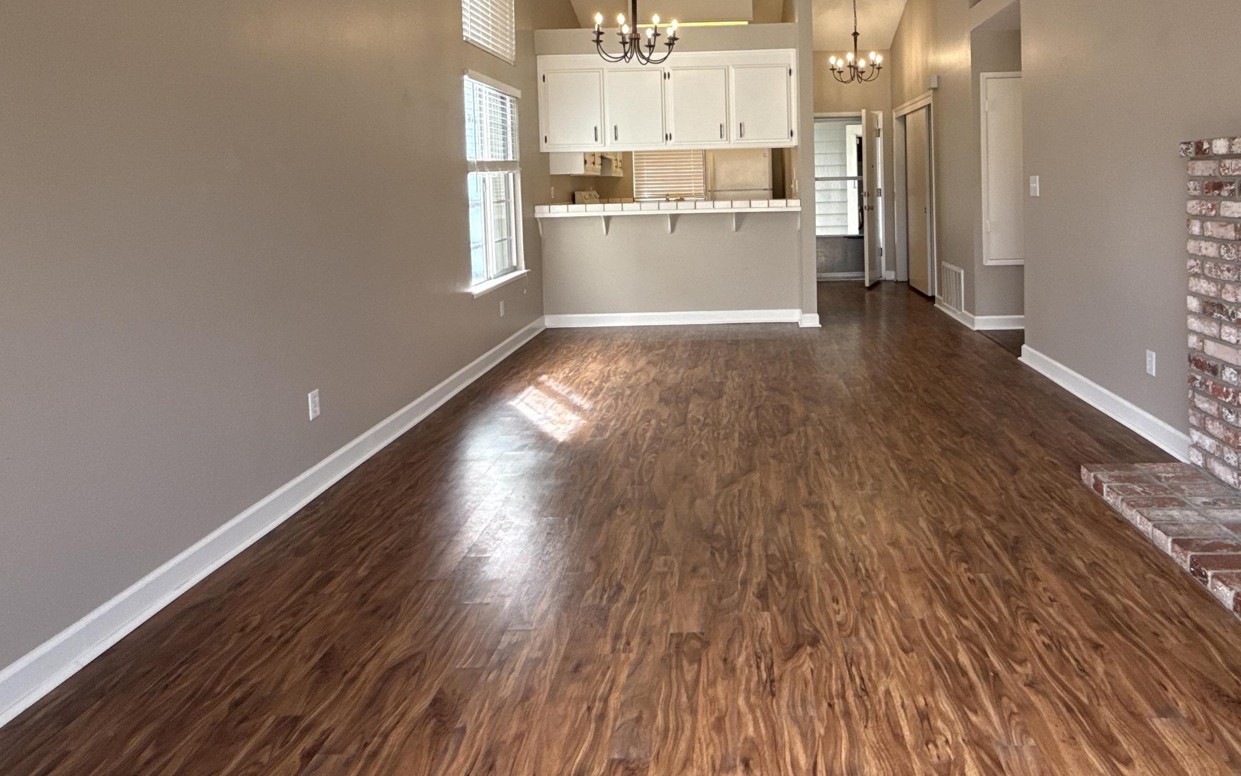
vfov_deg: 51.1
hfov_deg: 76.5
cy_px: 210
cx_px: 727
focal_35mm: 23
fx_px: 778
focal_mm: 2.22
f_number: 2.2
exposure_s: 1/99
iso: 100
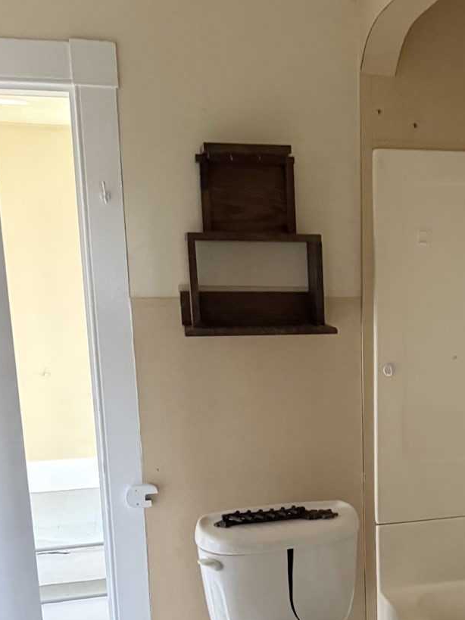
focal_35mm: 45
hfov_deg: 31.1
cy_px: 447
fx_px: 806
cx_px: 390
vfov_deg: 41.1
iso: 800
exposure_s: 1/46
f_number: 1.78
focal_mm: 6.76
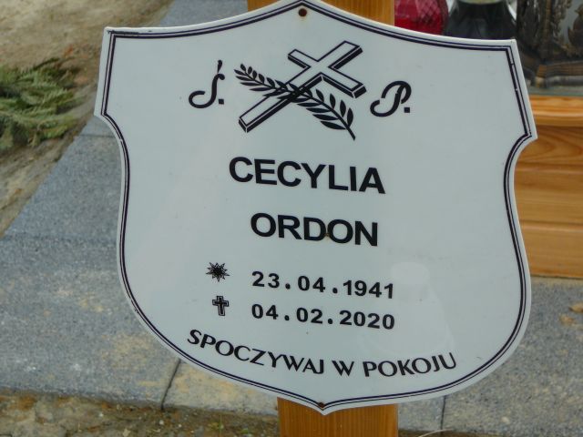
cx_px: 292
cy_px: 218
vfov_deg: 20.7
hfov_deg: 27.4
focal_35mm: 71
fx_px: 1196
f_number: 3.7
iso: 80
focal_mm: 10.5
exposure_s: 1/800
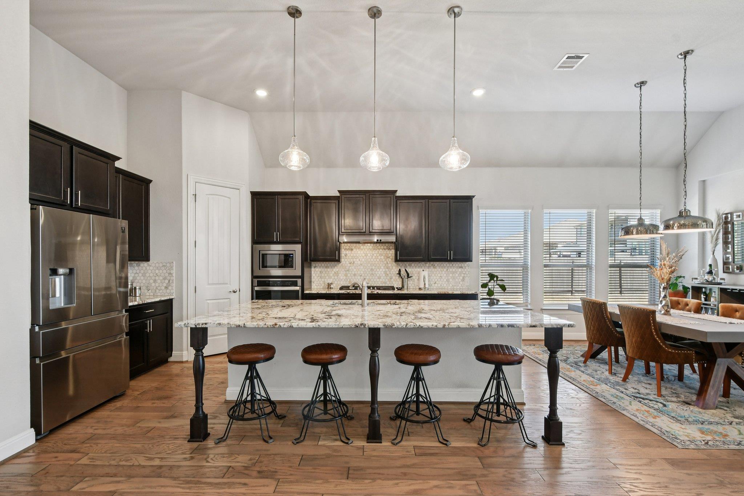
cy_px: 248
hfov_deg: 100.4
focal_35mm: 15
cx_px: 372
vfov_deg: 77.3
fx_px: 310
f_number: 8
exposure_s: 1/40
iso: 400
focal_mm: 10
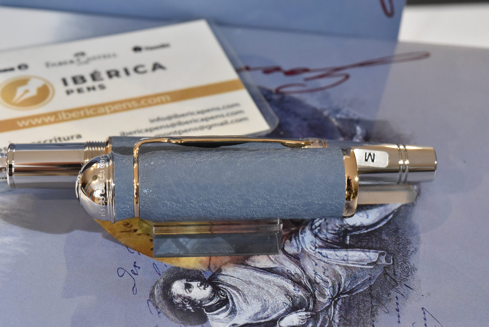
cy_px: 164
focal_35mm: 60
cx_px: 244
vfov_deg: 22.6
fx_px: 815
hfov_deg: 33.4
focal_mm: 60
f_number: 18
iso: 6400
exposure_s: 1/15
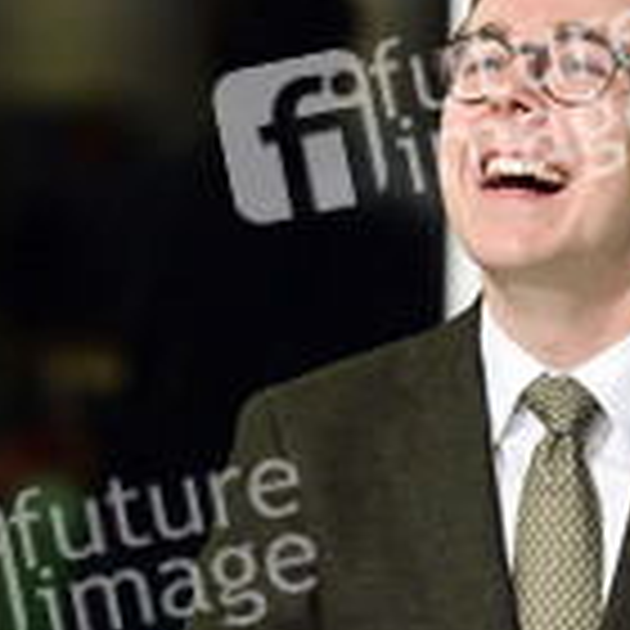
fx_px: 7495
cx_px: 576
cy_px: 342
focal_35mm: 364
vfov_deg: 4.8
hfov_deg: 4.8
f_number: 2.8
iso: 5000
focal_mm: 150
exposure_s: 1/320
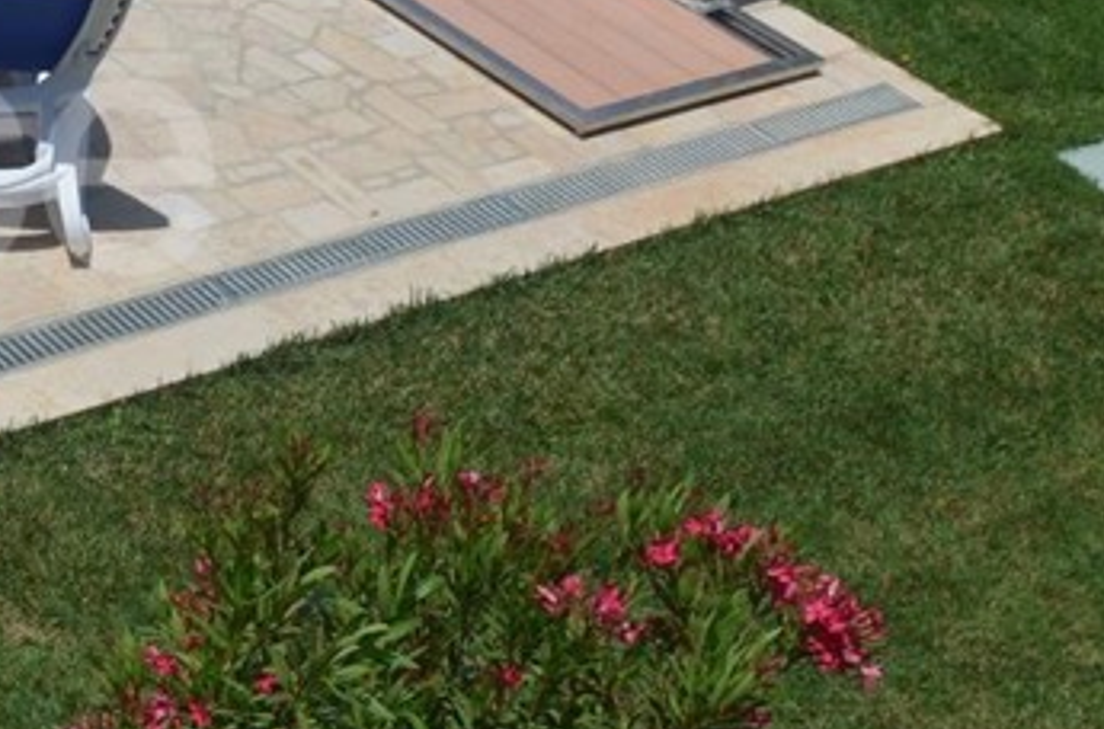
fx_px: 2875
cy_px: 104
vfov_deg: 14.3
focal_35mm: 94
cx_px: -688
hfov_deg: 18.5
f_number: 8
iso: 100
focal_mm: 18
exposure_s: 1/250
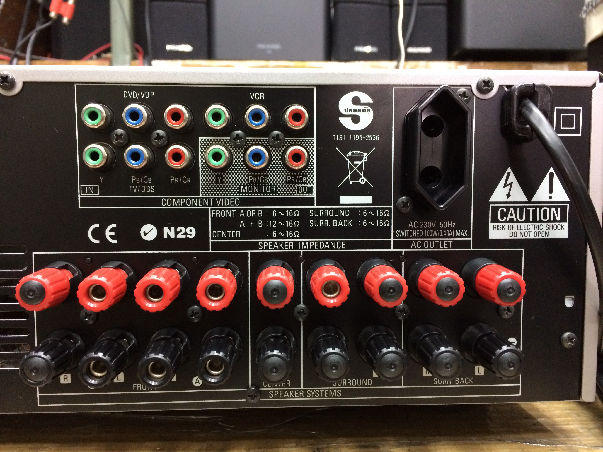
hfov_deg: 61.7
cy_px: 226
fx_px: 505
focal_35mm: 29
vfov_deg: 48.2
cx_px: 302
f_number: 2.2
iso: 320
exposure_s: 1/25
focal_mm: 4.15
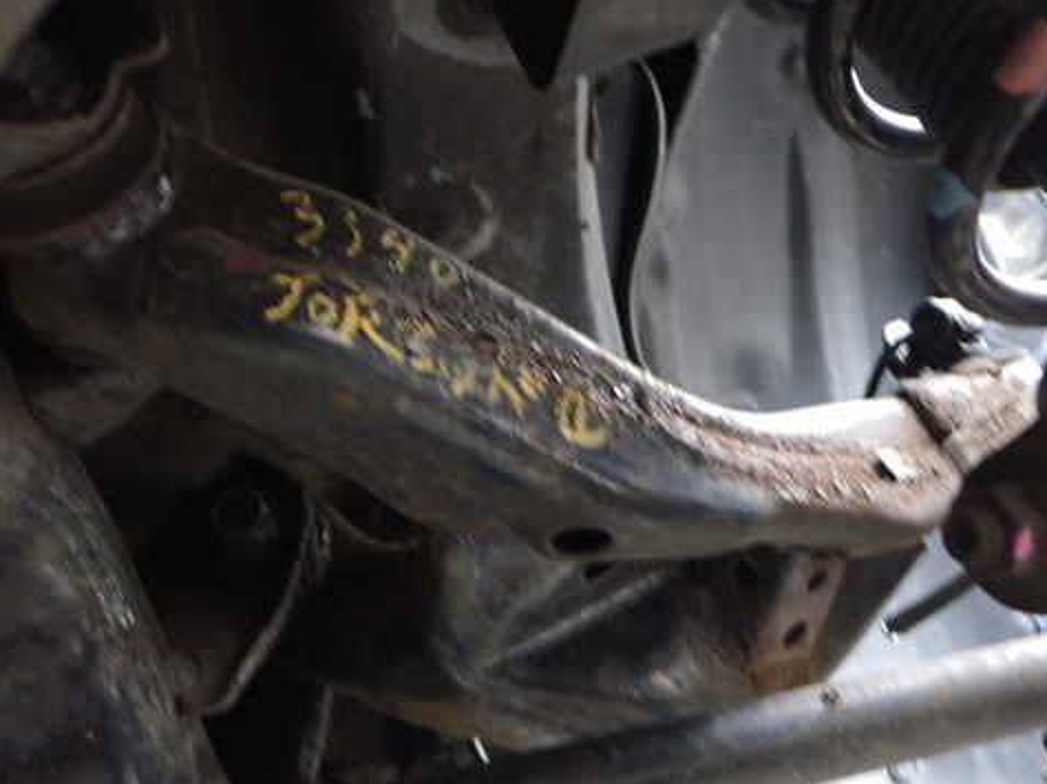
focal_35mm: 38
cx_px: 484
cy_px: 369
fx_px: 1149
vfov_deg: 37.7
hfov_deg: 49.0
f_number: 2.3
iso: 800
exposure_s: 1/20
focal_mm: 5.4
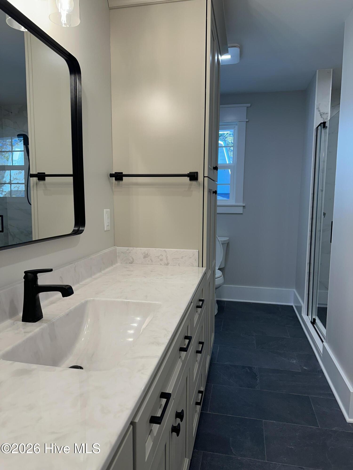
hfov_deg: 56.8
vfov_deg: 71.6
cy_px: 235
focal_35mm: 24
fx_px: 326
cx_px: 176
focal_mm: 6.86
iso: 80
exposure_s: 1/120
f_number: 1.78
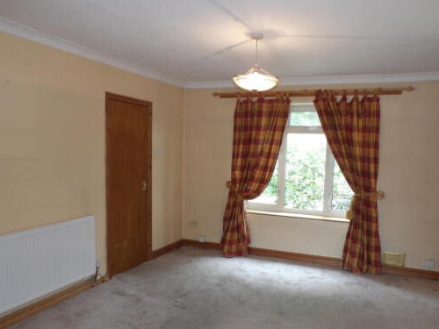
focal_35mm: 28
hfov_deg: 63.2
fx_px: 355
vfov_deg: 49.6
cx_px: 245
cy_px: 186
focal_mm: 4.3
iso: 200
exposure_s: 1/23
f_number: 4.1
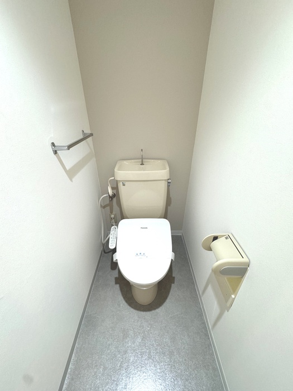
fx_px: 158
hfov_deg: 85.7
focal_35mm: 14
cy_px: 196
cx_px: 146
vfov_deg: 102.1
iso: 200
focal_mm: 2.22
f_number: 2.2
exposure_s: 1/120
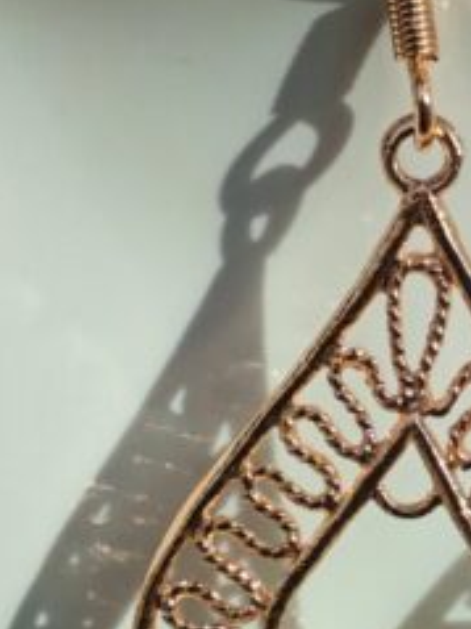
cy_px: 642
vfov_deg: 8.6
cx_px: 639
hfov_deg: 6.5
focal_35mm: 228
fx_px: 4140
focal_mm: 5.52
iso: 50
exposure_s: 1/690
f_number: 1.95
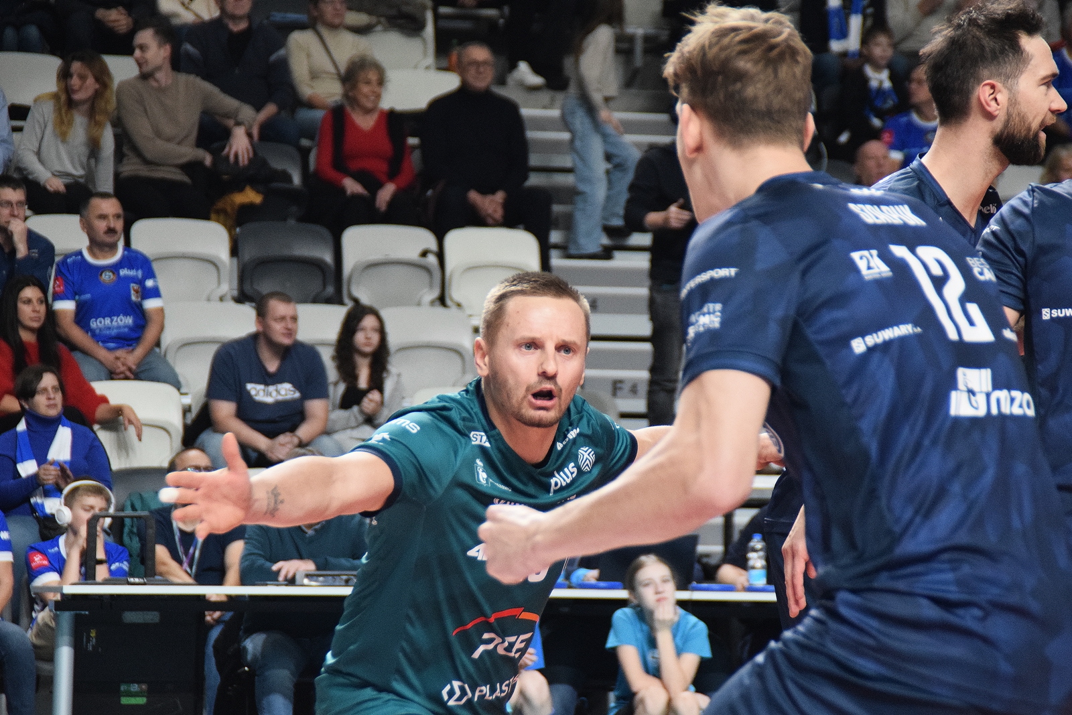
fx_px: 5583
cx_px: 536
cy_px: 358
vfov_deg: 7.3
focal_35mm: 188
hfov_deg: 11.0
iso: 3200
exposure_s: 1/500
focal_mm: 125
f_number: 6
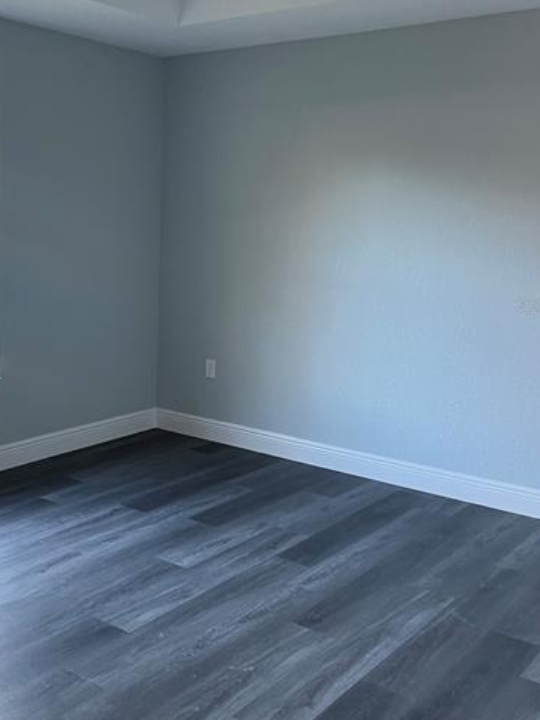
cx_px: 158
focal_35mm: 41
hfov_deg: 34.6
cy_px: 305
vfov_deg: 45.6
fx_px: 853
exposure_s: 1/60
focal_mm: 5.7
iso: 100
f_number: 1.5
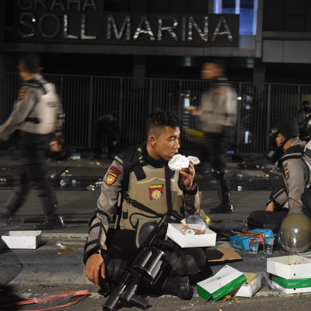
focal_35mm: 62
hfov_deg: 27.6
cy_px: 156
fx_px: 630
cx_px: 206
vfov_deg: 27.7
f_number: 2.8
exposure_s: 1/13
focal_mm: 32
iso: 3200
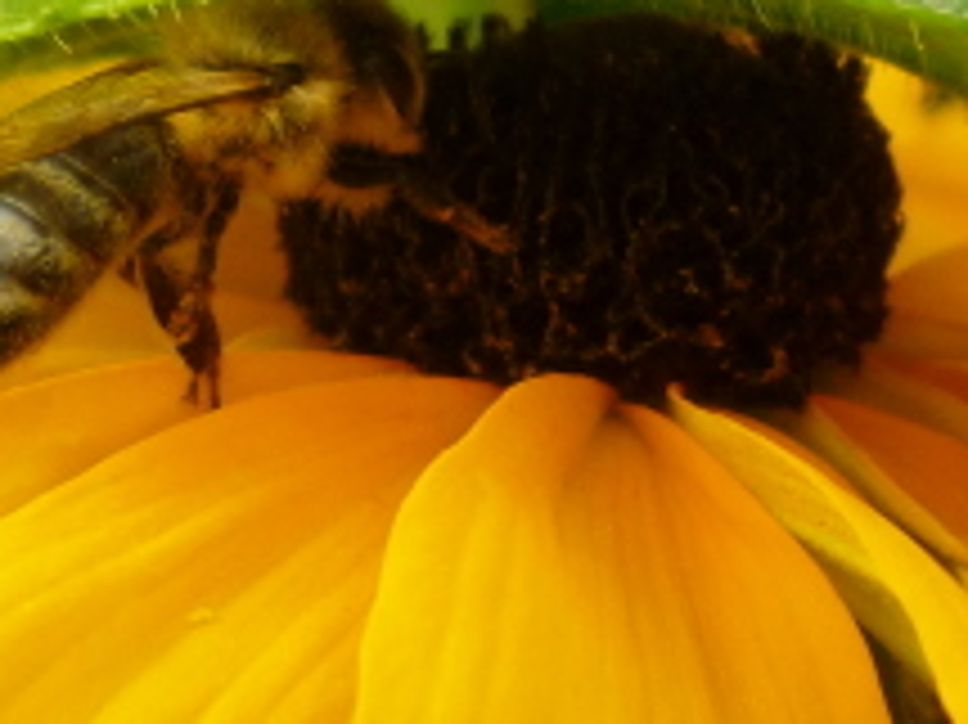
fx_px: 3494
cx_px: 342
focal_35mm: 125
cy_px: 328
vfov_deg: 11.8
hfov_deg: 15.8
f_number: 3.7
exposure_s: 1/200
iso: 160
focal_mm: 6.3
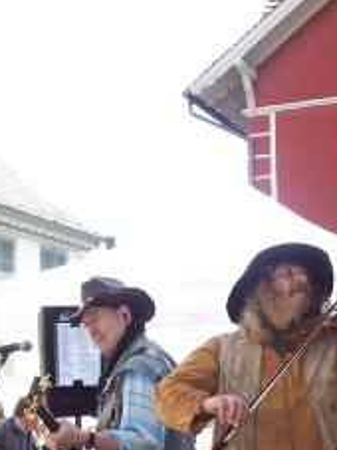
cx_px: 251
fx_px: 1117
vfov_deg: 21.9
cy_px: 460
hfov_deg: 17.1
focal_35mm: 86
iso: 100
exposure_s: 1/250
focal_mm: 8
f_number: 3.4
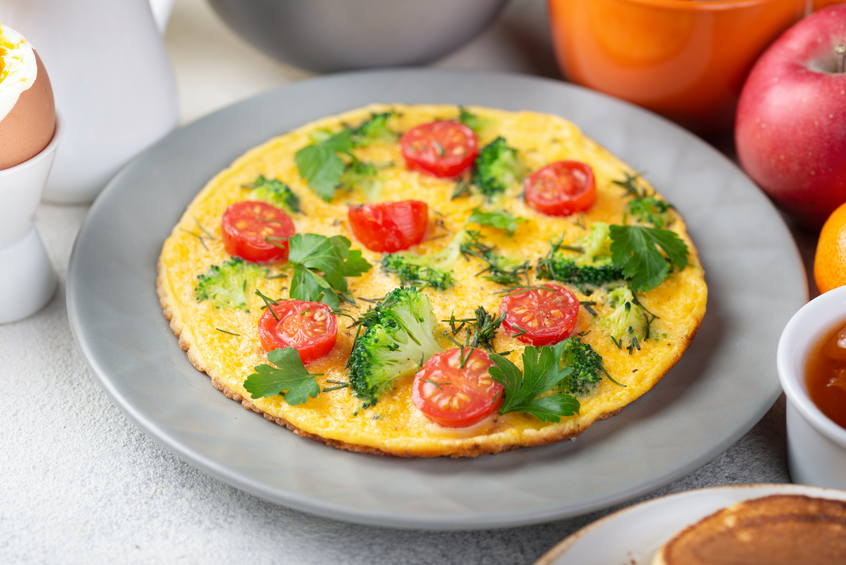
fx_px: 2468
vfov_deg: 13.1
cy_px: 282
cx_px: 423
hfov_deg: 19.4
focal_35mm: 105
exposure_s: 1/125
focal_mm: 105
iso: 100
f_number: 8
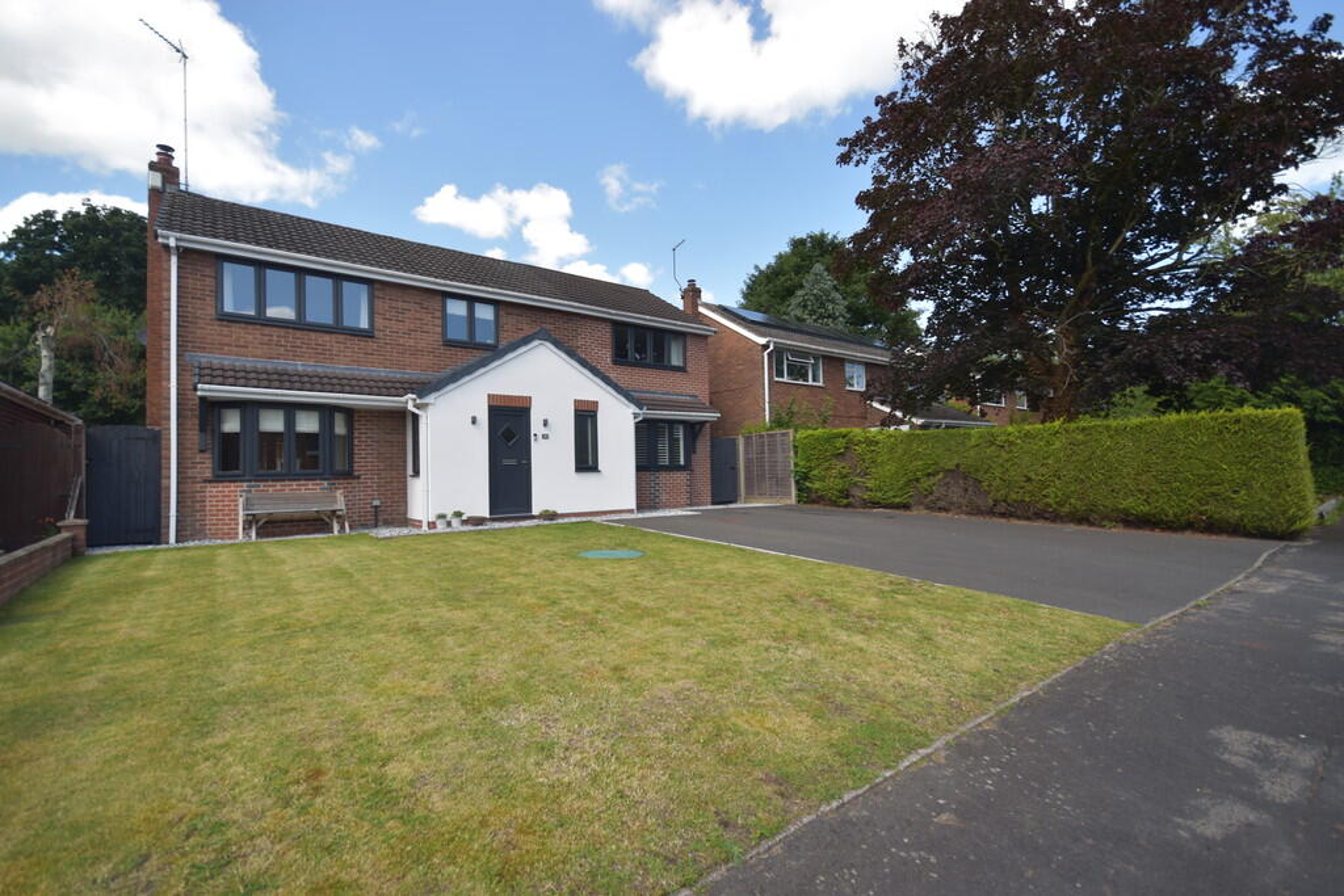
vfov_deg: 77.3
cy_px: 448
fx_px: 560
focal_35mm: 15
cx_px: 672
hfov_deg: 100.4
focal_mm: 10
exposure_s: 1/200
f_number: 6.3
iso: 100
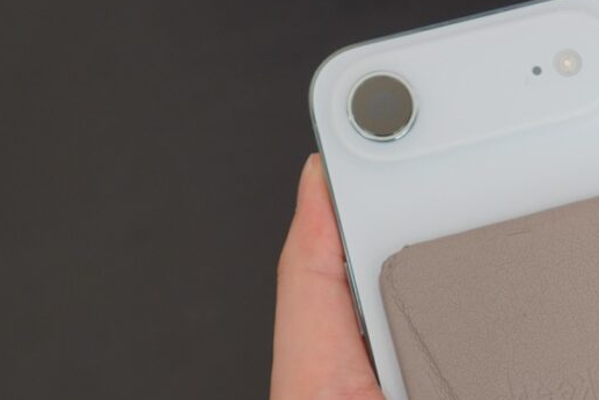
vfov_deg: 13.1
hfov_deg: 19.3
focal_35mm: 104
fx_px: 1731
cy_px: 366
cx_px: 550
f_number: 3.5
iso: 200
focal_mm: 35
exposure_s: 1/60
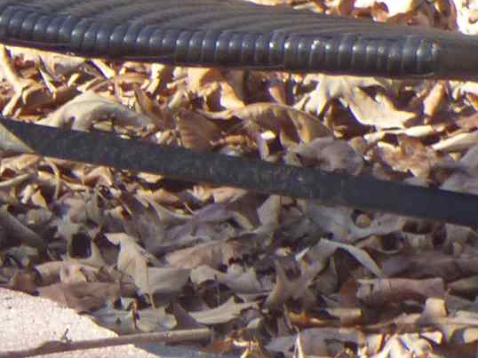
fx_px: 4969
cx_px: -881
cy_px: 651
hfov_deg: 5.2
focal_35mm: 360
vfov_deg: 4.1
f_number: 4.1
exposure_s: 1/125
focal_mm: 10.77
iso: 100
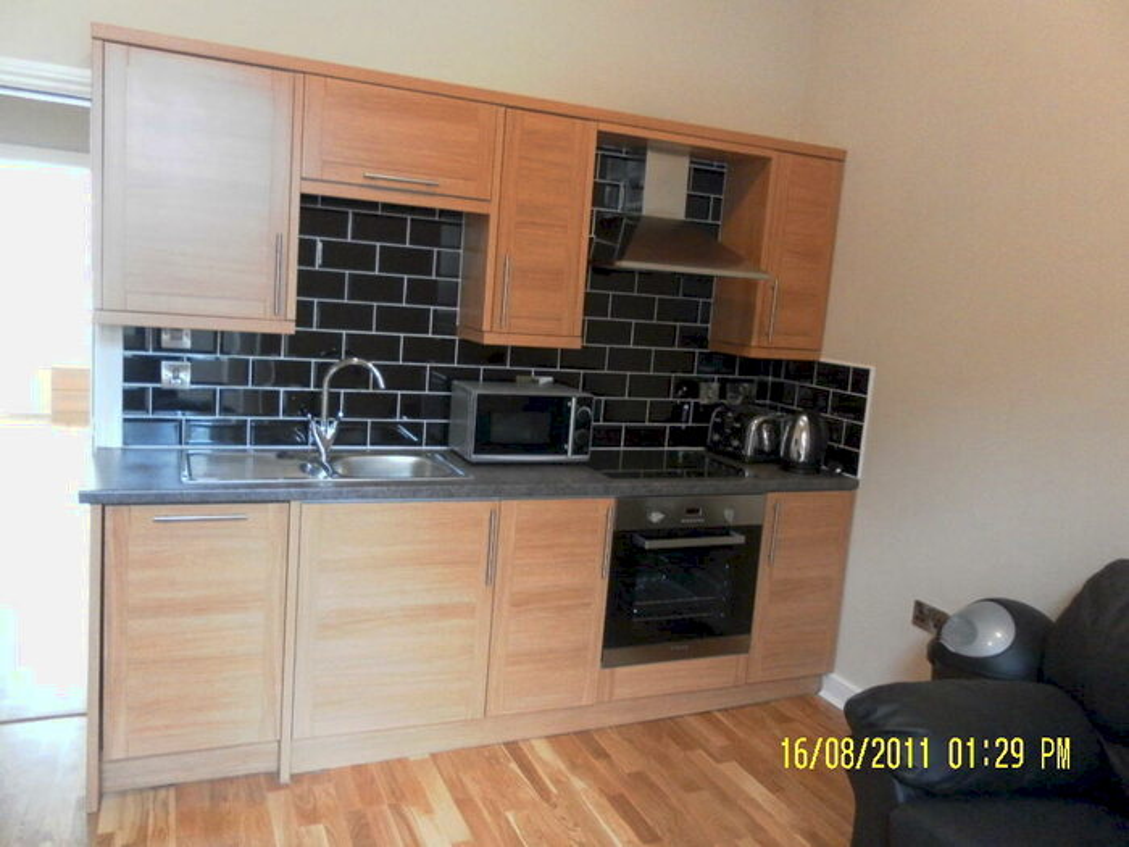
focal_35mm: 28
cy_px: 424
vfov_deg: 49.7
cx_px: 564
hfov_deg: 63.4
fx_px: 913
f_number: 3.2
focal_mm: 4.9
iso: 400
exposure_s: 1/13
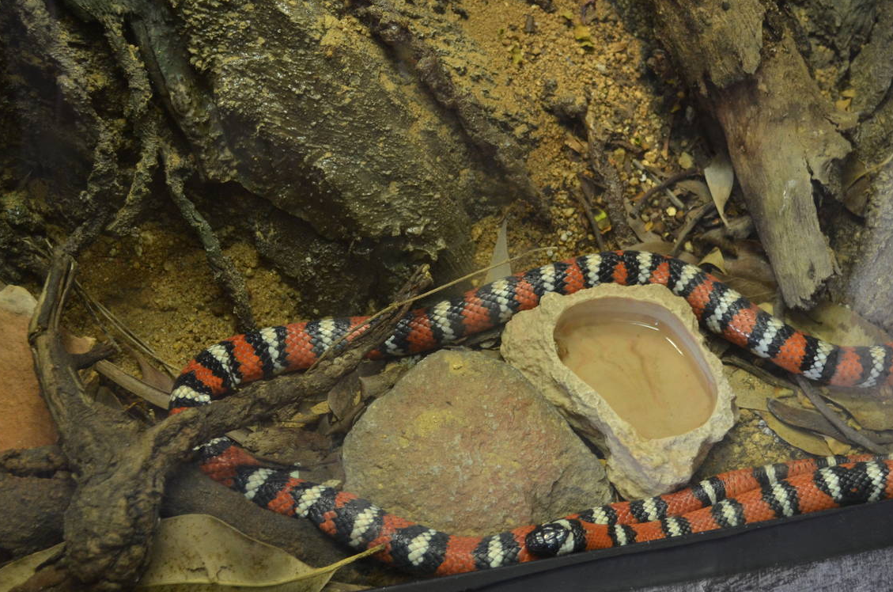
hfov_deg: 29.6
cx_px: 535
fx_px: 1683
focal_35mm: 68
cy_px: 283
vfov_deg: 19.9
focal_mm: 32
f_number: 4.8
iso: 800
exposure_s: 1/30
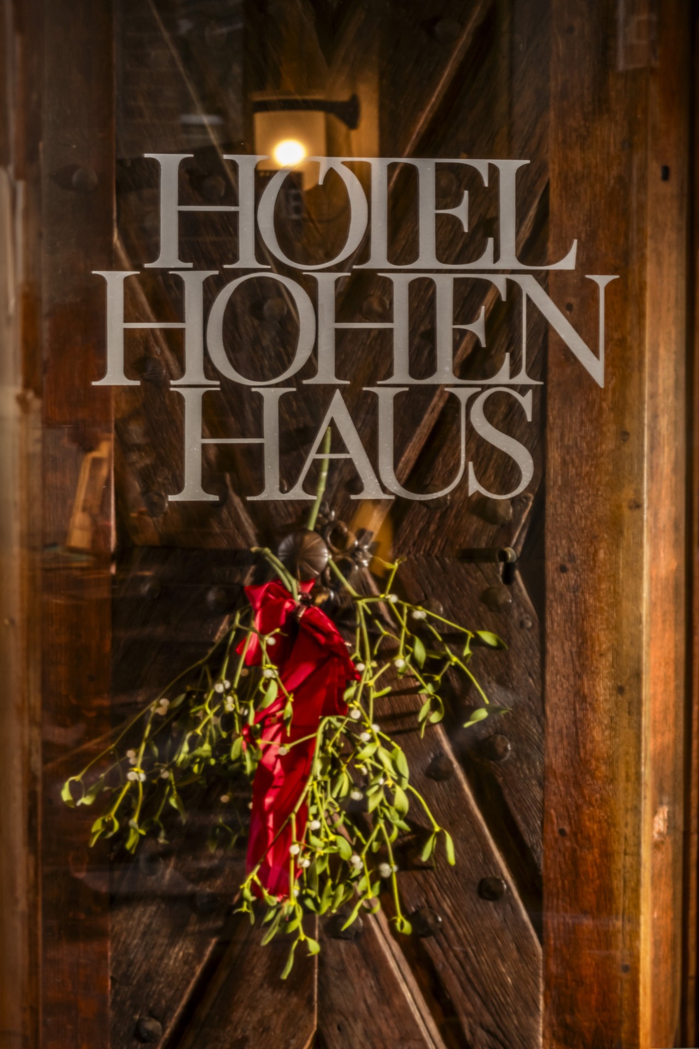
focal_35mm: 111
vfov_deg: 18.4
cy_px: 524
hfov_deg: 12.3
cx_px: 350
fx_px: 3233
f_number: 22
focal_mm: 74.1
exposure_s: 1.4
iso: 800
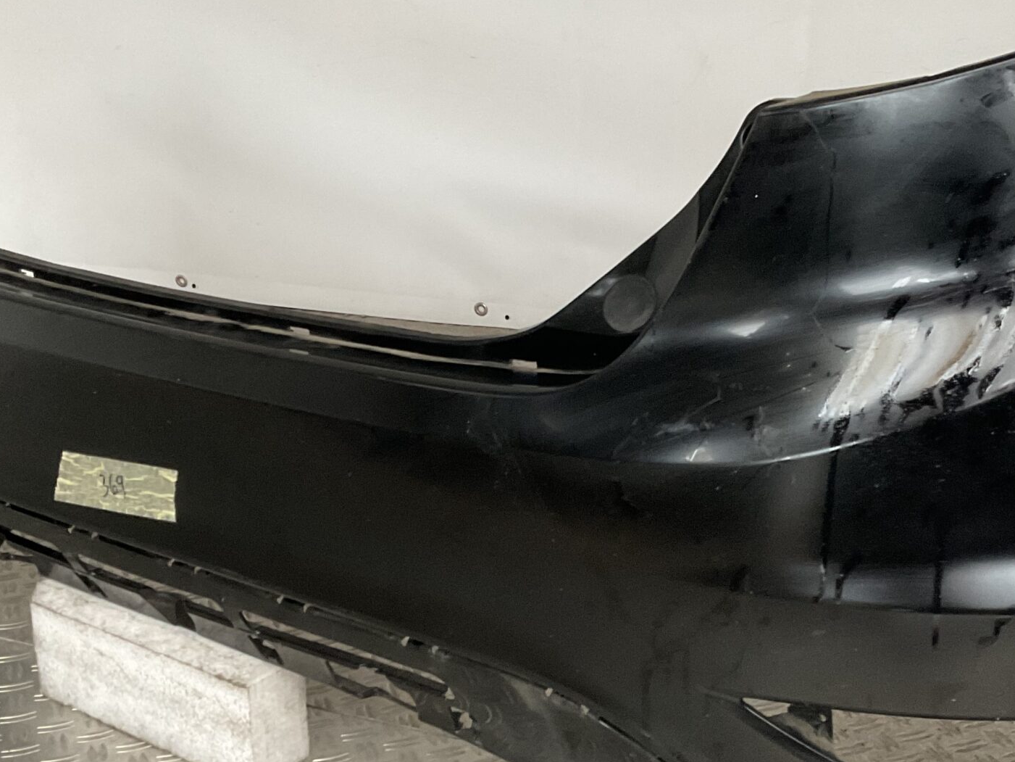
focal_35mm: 53
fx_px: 1554
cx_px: 585
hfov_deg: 36.1
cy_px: 450
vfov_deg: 27.5
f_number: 1.8
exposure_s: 1/50
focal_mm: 3
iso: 200
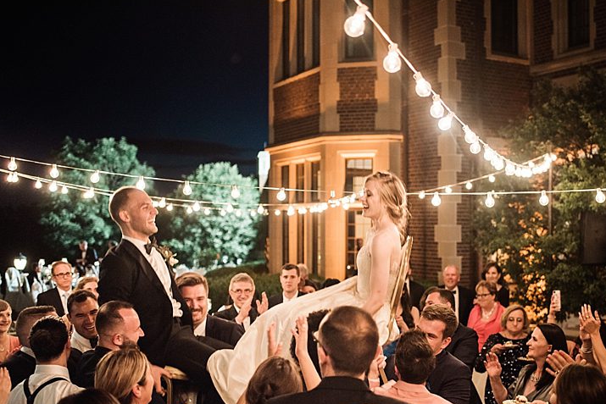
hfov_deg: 42.6
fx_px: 774
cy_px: 231
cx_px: 358
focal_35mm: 46
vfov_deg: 29.2
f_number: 1.8
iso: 1000
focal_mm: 35
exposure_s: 1/80
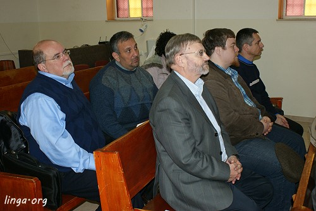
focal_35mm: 39
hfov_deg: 49.6
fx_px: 342
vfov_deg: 34.2
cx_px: 158
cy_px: 106
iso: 400
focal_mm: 26
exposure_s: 1/60
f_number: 5.6
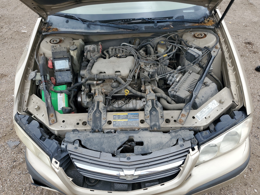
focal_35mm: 26
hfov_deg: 67.3
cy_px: 98
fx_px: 195
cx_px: 130
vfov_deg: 53.1
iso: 50
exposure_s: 1/833
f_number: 1.5
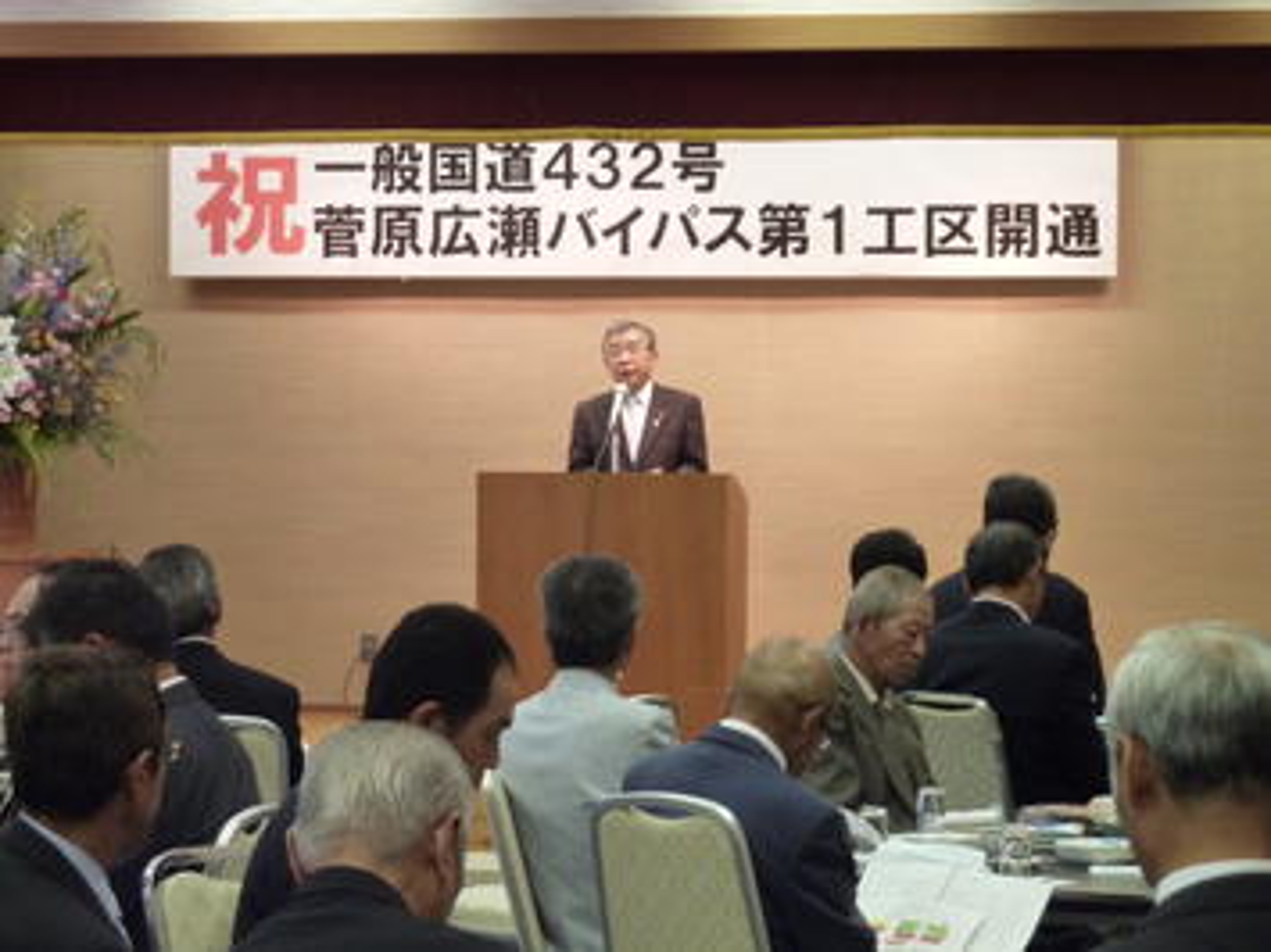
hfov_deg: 15.4
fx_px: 4698
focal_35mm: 128
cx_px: 636
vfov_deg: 11.6
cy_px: 476
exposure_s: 1/25
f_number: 4.4
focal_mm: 21
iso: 400
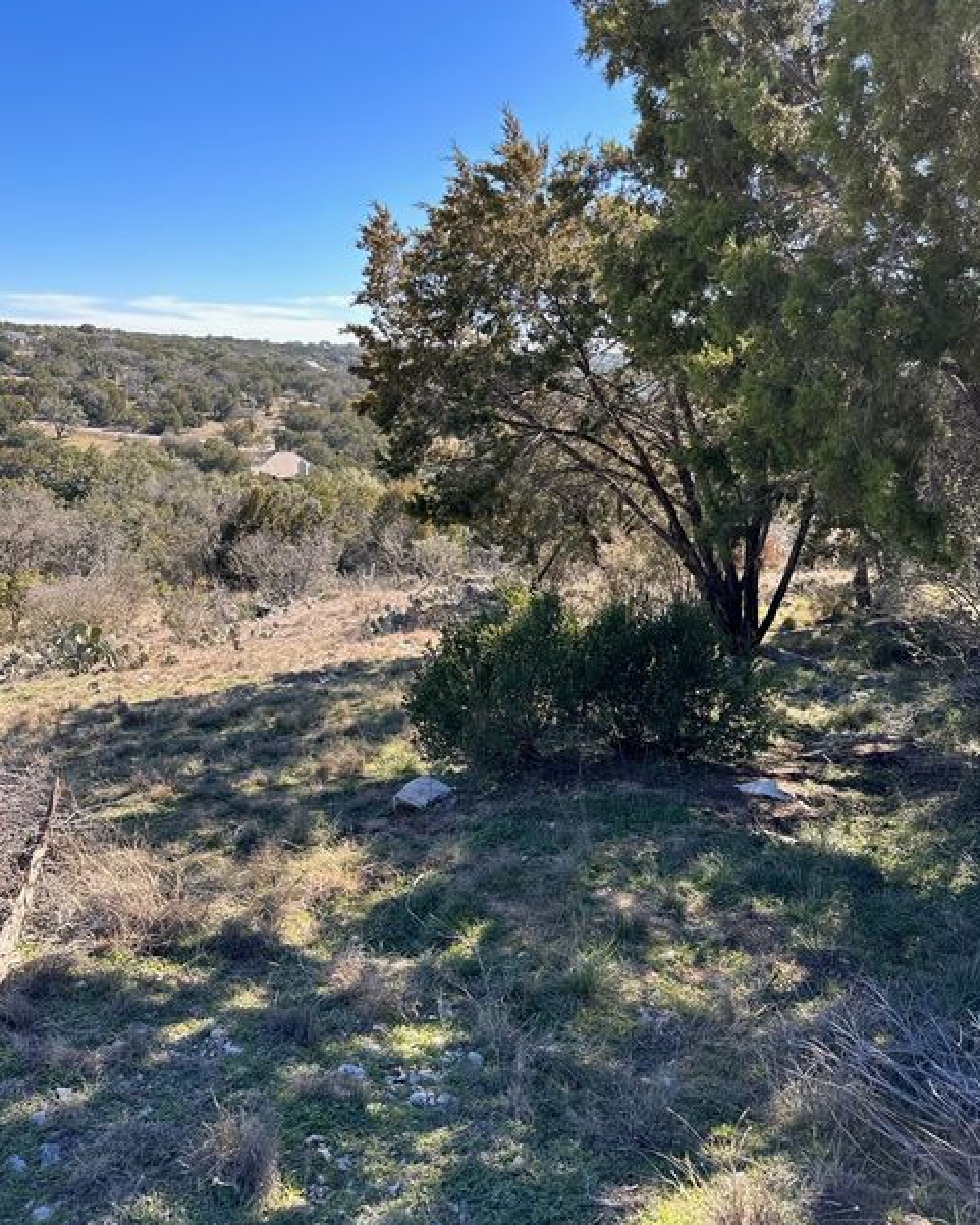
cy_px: 629
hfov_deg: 54.9
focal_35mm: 26
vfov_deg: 66.0
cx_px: 493
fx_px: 942
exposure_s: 1/1019
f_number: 1.78
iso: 80
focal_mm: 6.86
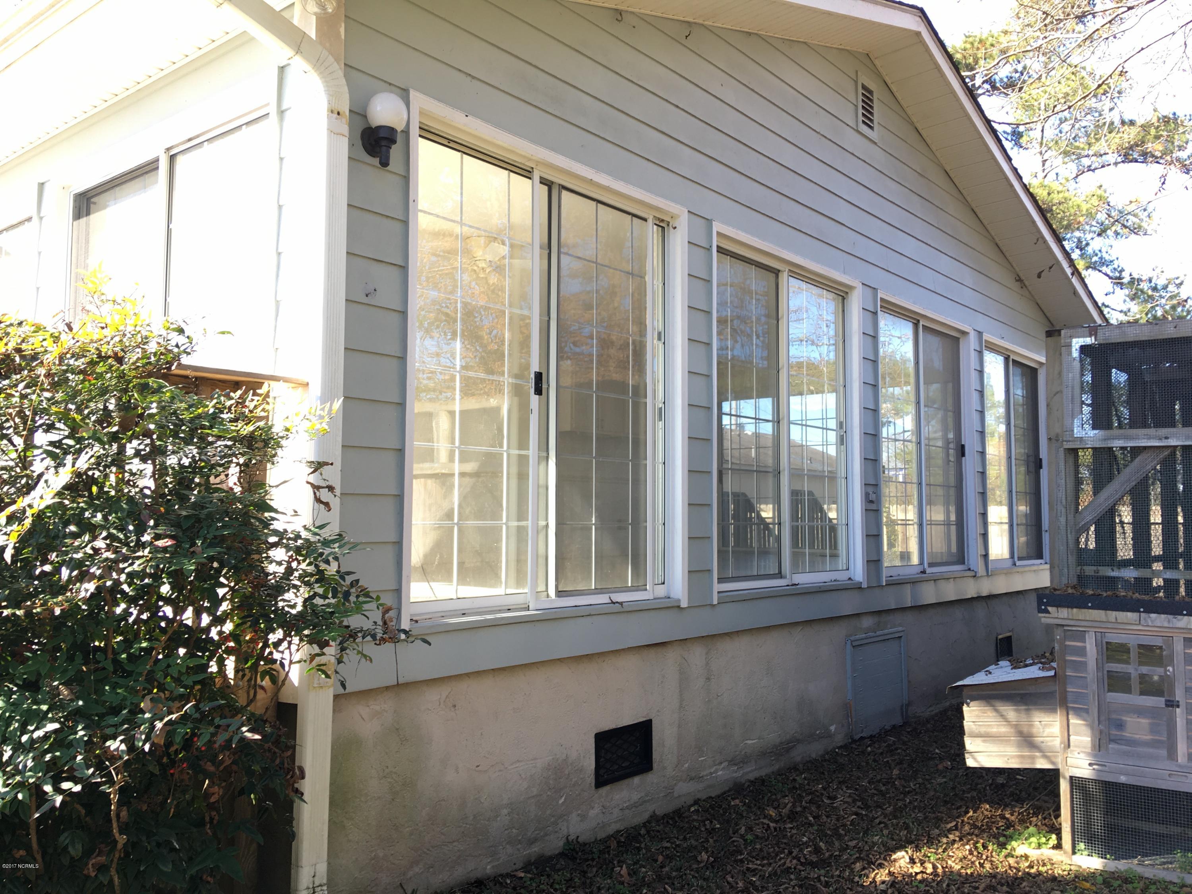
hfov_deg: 61.7
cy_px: 447
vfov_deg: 48.2
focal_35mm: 29
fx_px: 999
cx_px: 596
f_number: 2.2
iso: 25
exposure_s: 1/126
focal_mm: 4.15
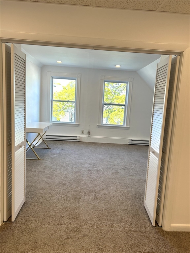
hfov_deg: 53.1
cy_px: 126
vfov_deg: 67.3
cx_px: 95
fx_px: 190
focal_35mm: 26
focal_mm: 5.7
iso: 50
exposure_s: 1/166
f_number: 1.5
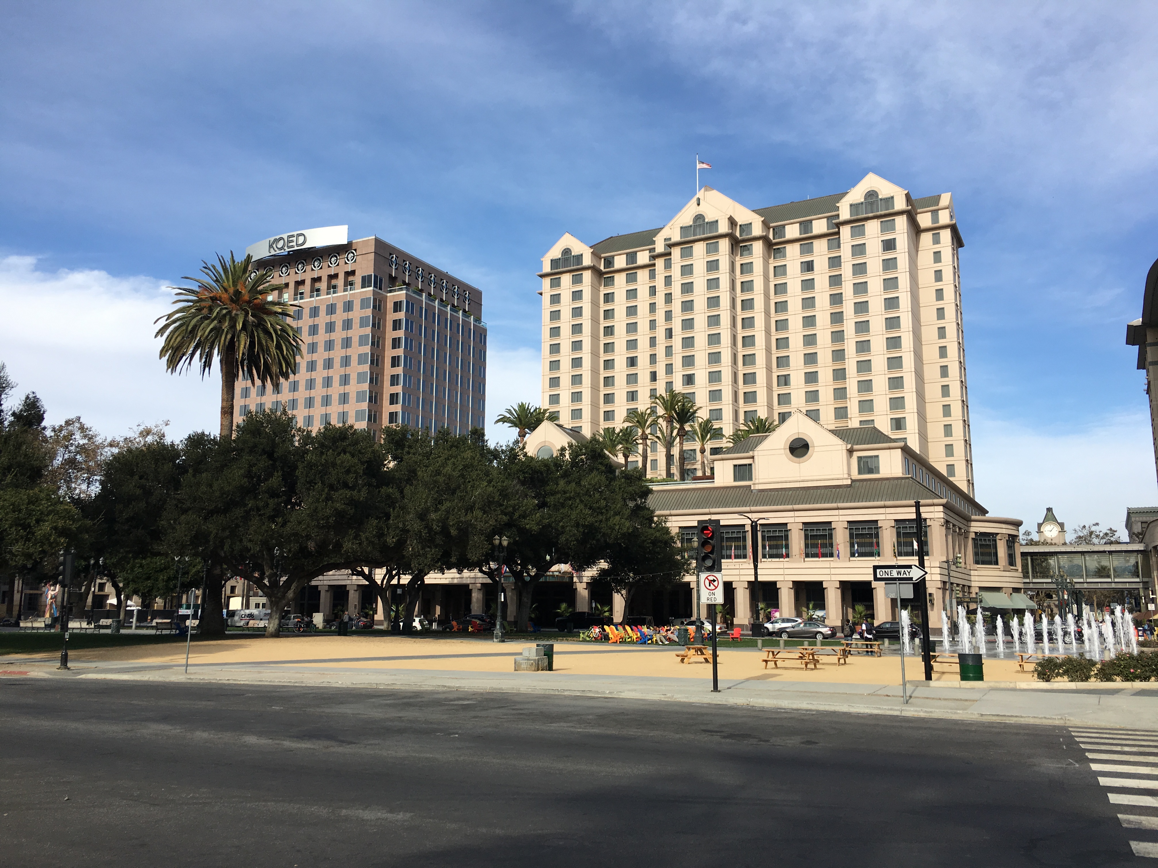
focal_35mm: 29
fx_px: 970
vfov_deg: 48.2
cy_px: 434
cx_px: 579
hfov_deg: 61.7
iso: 25
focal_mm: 4.15
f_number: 2.2
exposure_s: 1/1304
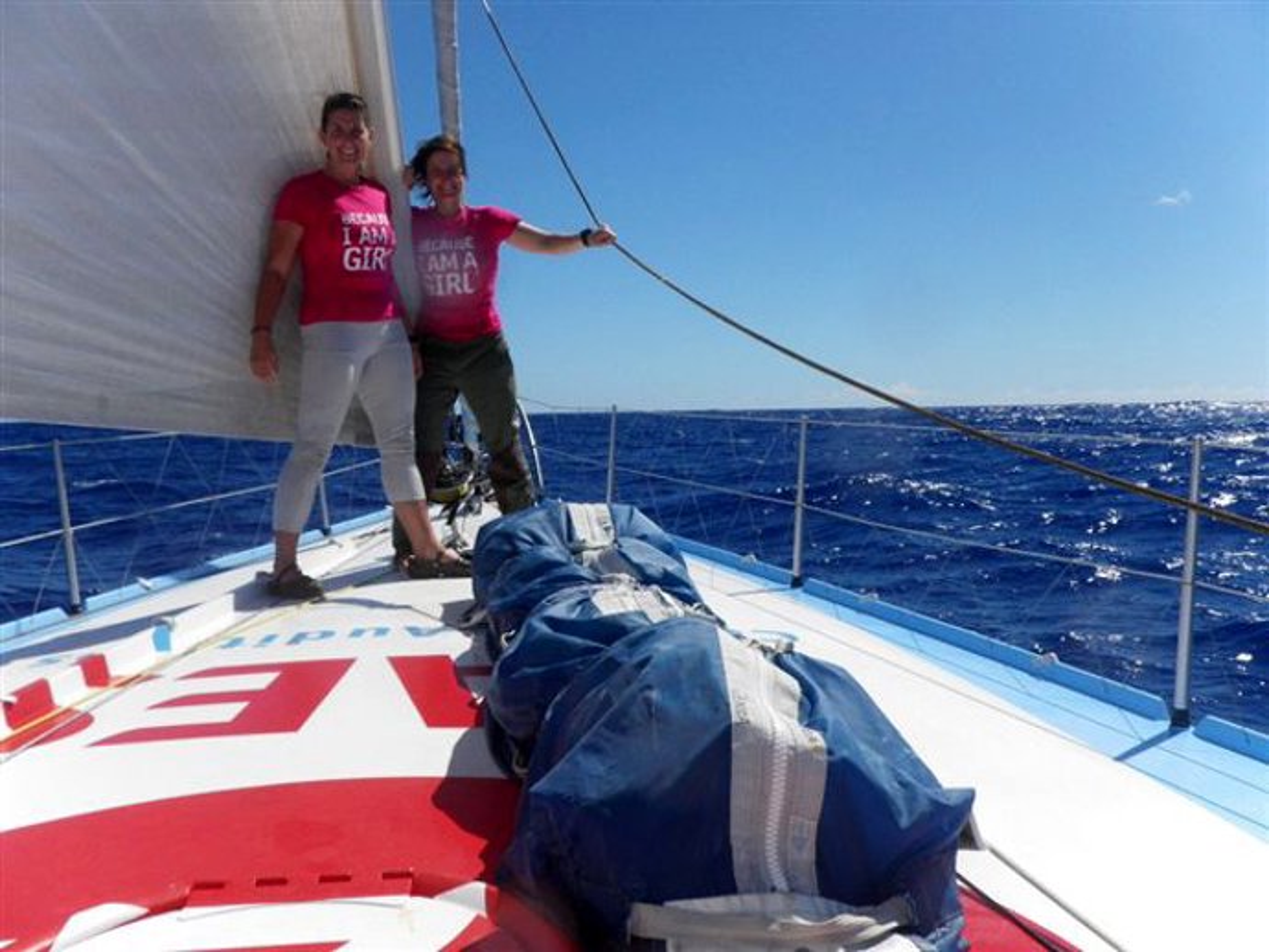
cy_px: 476
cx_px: 634
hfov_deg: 52.6
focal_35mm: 35
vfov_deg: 40.7
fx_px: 1284
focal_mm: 6.2
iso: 80
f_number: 6.3
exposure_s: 1/500
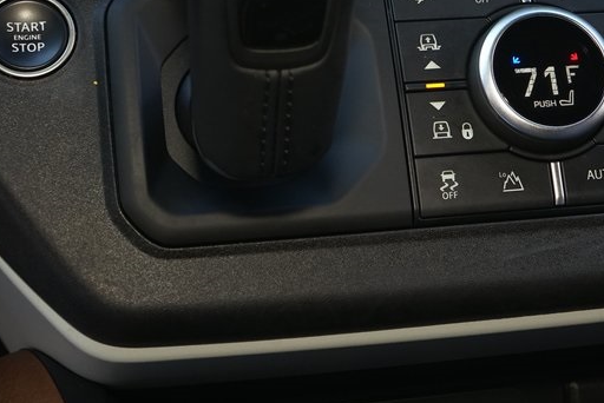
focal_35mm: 84
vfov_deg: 16.2
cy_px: 94
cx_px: 426
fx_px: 1410
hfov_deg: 24.0
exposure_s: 1/50
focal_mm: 42
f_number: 8
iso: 1000
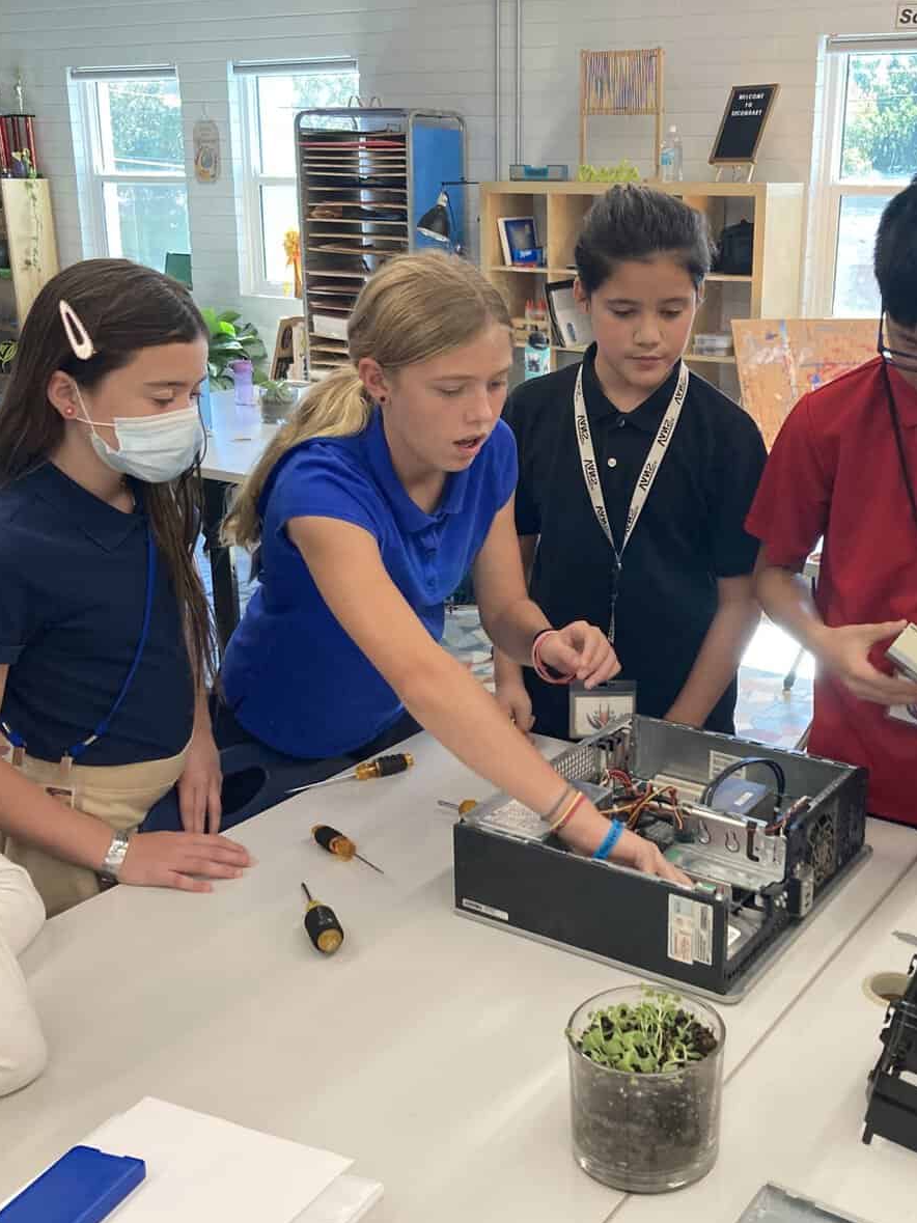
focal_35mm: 38
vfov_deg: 49.0
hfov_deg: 37.3
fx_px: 1342
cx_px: 608
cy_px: 621
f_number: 1.8
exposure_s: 1/60
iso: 100
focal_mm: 3.99
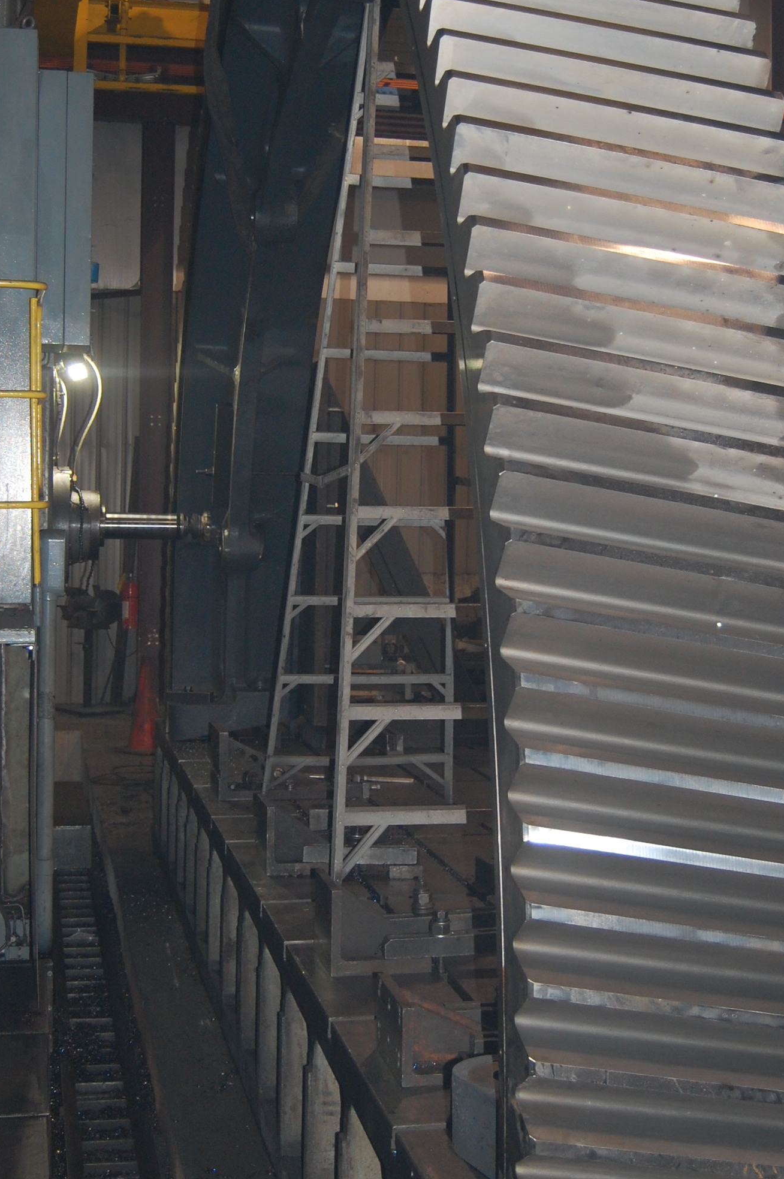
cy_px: 503
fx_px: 1727
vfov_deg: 37.6
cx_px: 382
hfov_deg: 25.6
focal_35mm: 53
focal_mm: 23
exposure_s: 1/60
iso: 400
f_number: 3.8
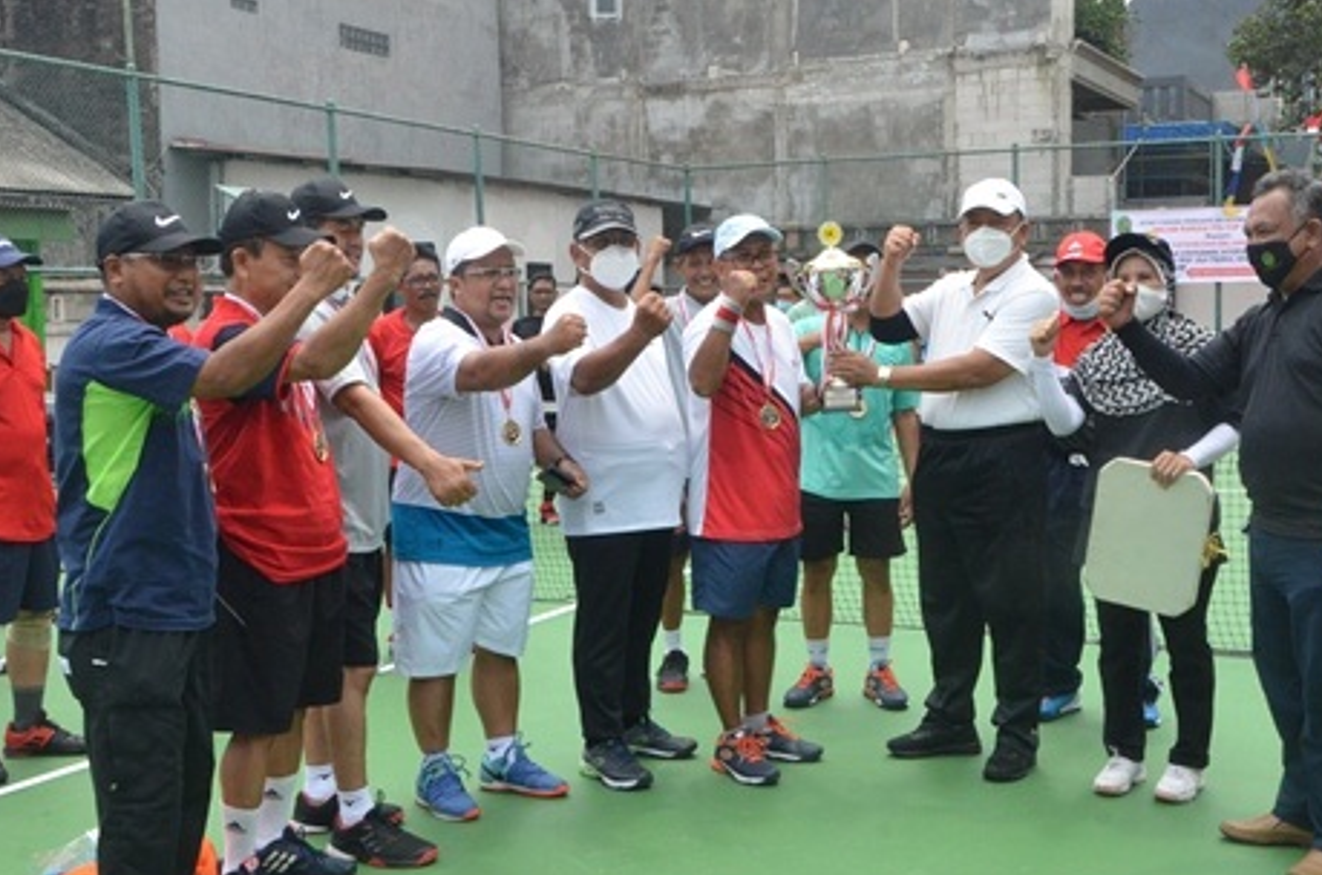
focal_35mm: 46
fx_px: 1686
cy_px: 509
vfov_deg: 29.1
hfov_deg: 42.7
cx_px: 760
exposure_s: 1/800
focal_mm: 22
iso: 2000
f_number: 14
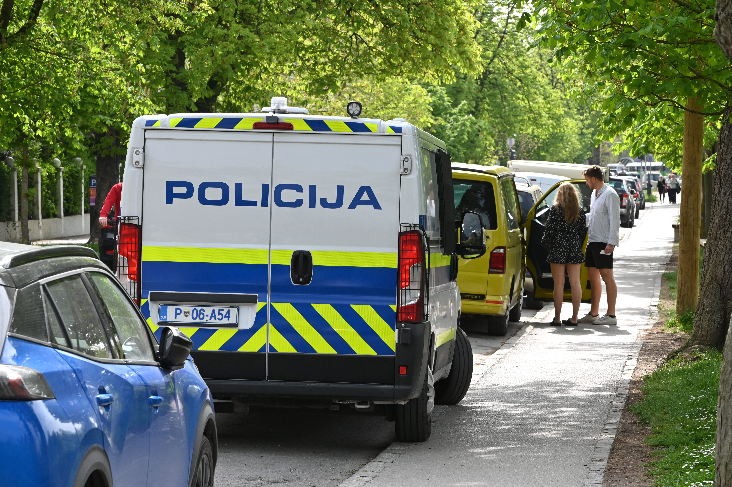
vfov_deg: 9.1
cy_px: 244
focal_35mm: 150
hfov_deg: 13.7
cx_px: 366
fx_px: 3048
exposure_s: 1/400
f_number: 14
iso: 1000
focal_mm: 150
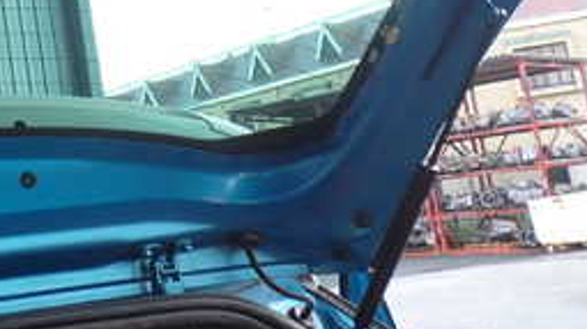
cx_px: -64
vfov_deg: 15.1
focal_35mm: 77
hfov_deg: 25.5
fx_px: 1198
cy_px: -64
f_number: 3.2
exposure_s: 1/100
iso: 100
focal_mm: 5.4
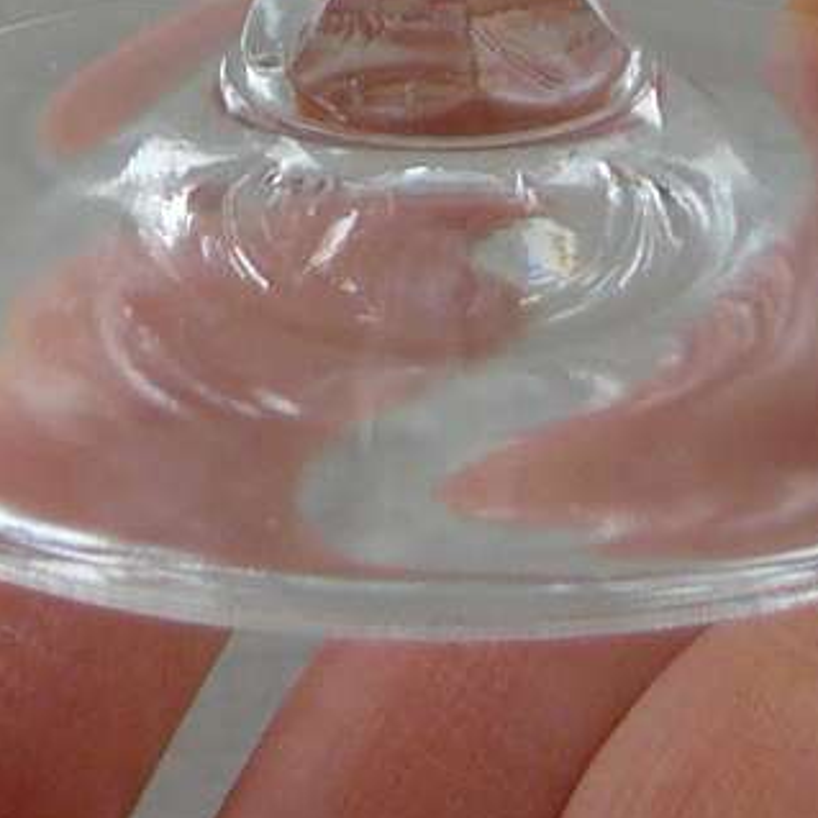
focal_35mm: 204
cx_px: 528
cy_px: -1713
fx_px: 5454
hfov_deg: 8.6
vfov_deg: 7.5
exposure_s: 1/100
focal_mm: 6
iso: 100
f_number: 4
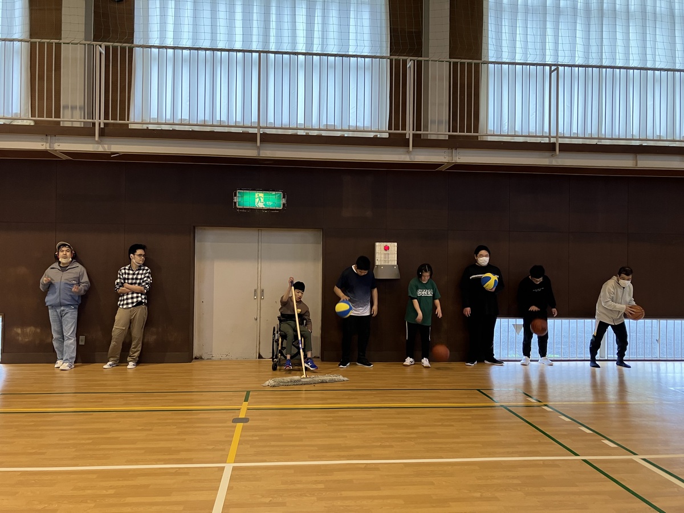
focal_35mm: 28
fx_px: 553
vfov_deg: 49.7
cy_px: 256
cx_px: 342
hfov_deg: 63.4
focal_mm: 3.99
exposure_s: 1/60
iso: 100
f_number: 1.8
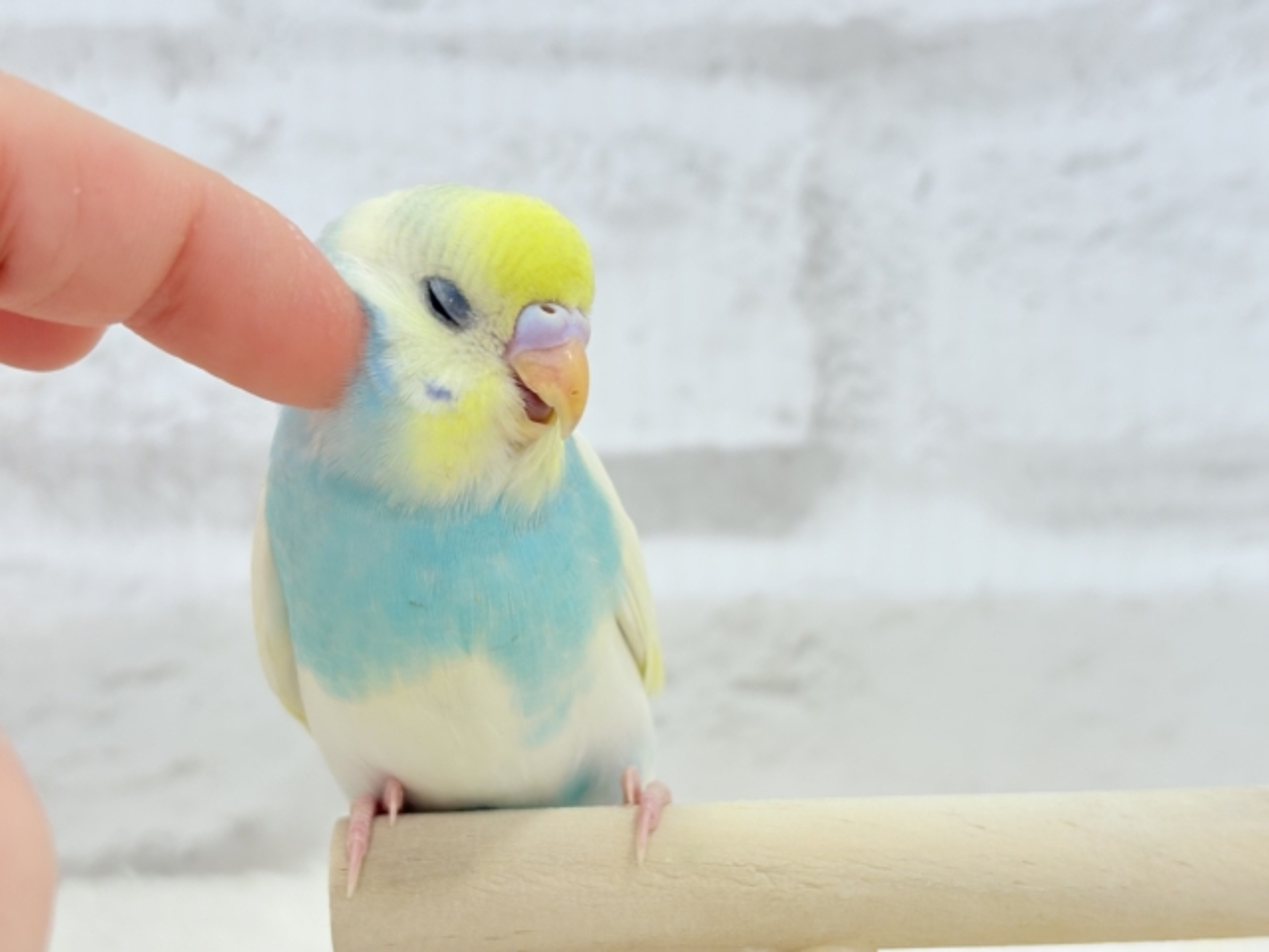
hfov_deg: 36.8
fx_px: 1906
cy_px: 476
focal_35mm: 52
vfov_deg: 28.0
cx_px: 634
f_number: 1.6
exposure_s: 1/100
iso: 64
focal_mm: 5.96
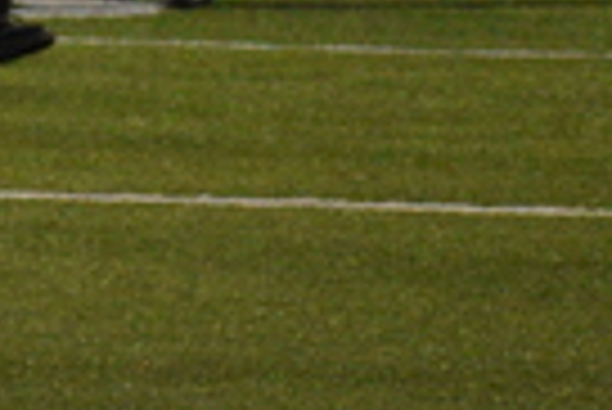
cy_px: -547
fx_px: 15401
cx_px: -1472
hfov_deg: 2.2
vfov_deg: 1.5
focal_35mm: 905
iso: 3200
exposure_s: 1/250
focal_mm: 80
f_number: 4.8
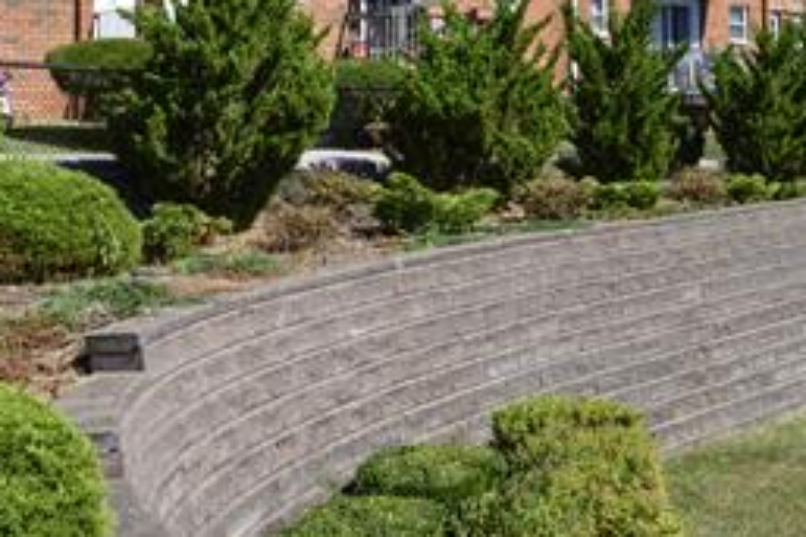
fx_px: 1163
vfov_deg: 25.0
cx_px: 480
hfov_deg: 38.1
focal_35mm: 52
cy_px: 27
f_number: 13
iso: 100
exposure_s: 1/125
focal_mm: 22
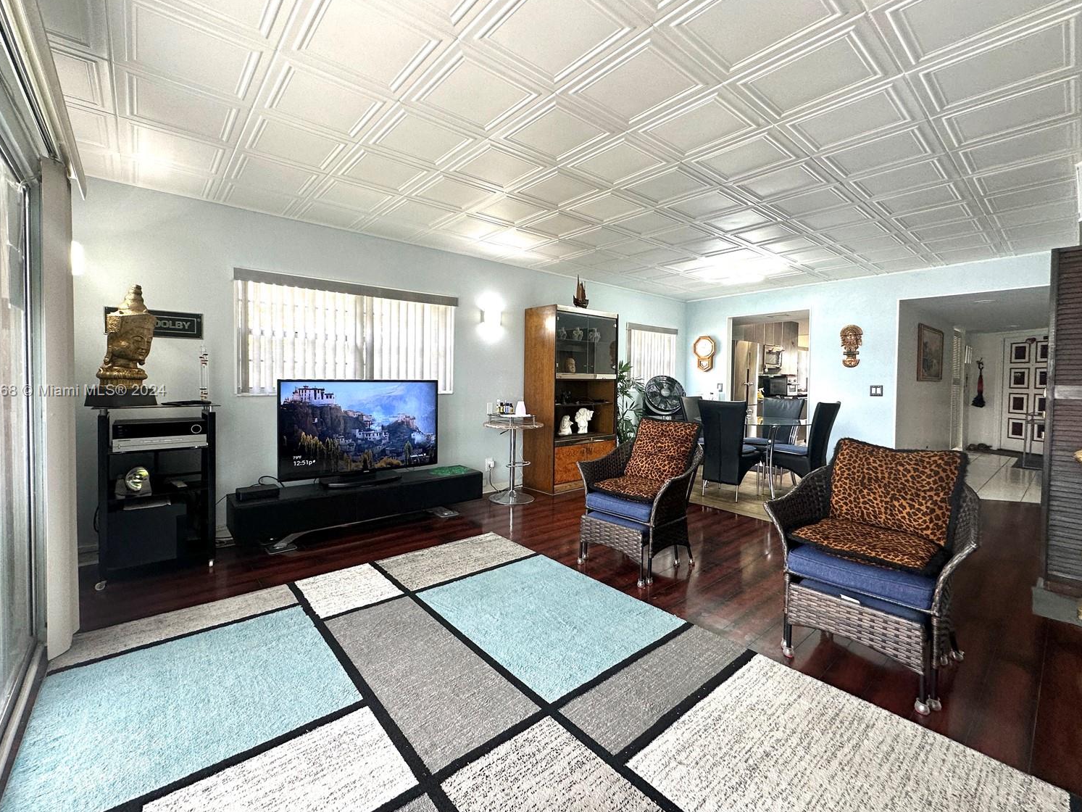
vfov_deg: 81.7
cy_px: 392
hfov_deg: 98.1
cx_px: 514
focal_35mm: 15
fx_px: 469
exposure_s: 1/120
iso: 125
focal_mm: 2.22
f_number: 2.2
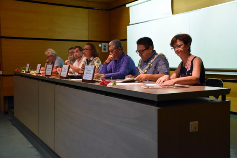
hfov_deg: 47.9
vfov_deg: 33.0
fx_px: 267
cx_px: 118
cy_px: 79
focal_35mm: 40
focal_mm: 27
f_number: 4
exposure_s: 1/60
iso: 1400
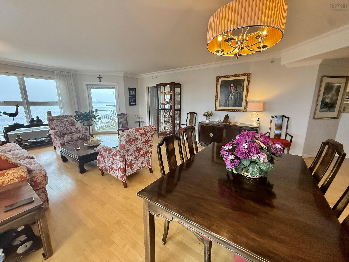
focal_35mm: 14
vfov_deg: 85.7
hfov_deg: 102.1
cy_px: 131
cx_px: 174
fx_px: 141
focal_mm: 2.22
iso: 500
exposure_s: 1/120
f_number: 2.2
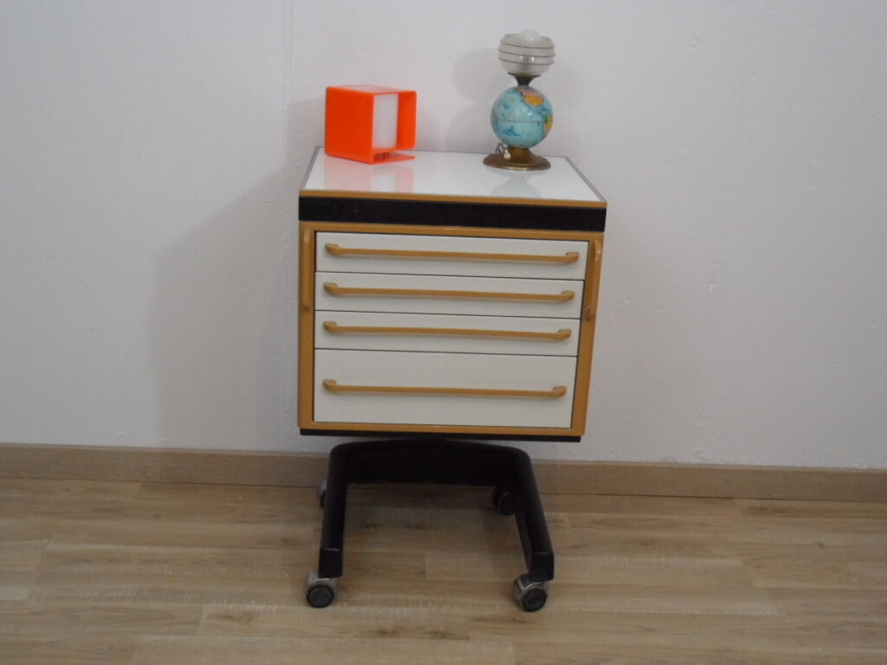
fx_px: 1076
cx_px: 444
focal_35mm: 42
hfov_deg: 44.8
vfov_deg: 34.3
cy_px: 332
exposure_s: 1/45
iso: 400
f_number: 4.2
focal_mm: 7.8
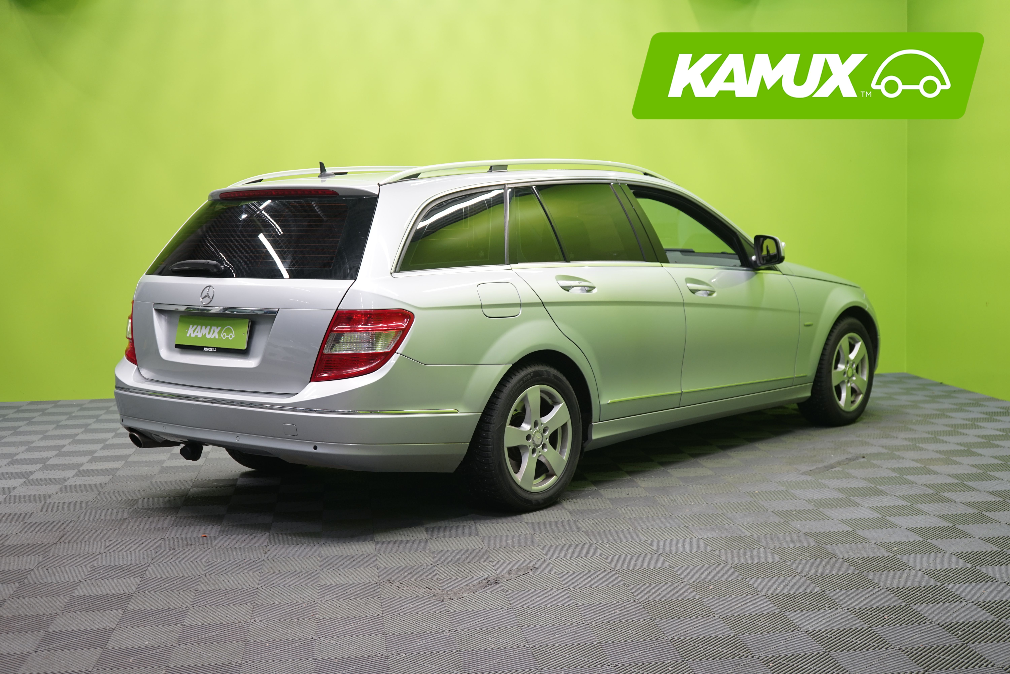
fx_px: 1347
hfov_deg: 41.1
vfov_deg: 28.1
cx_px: 505
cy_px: 337
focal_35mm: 48
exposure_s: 1/6
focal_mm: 48
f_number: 5
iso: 250
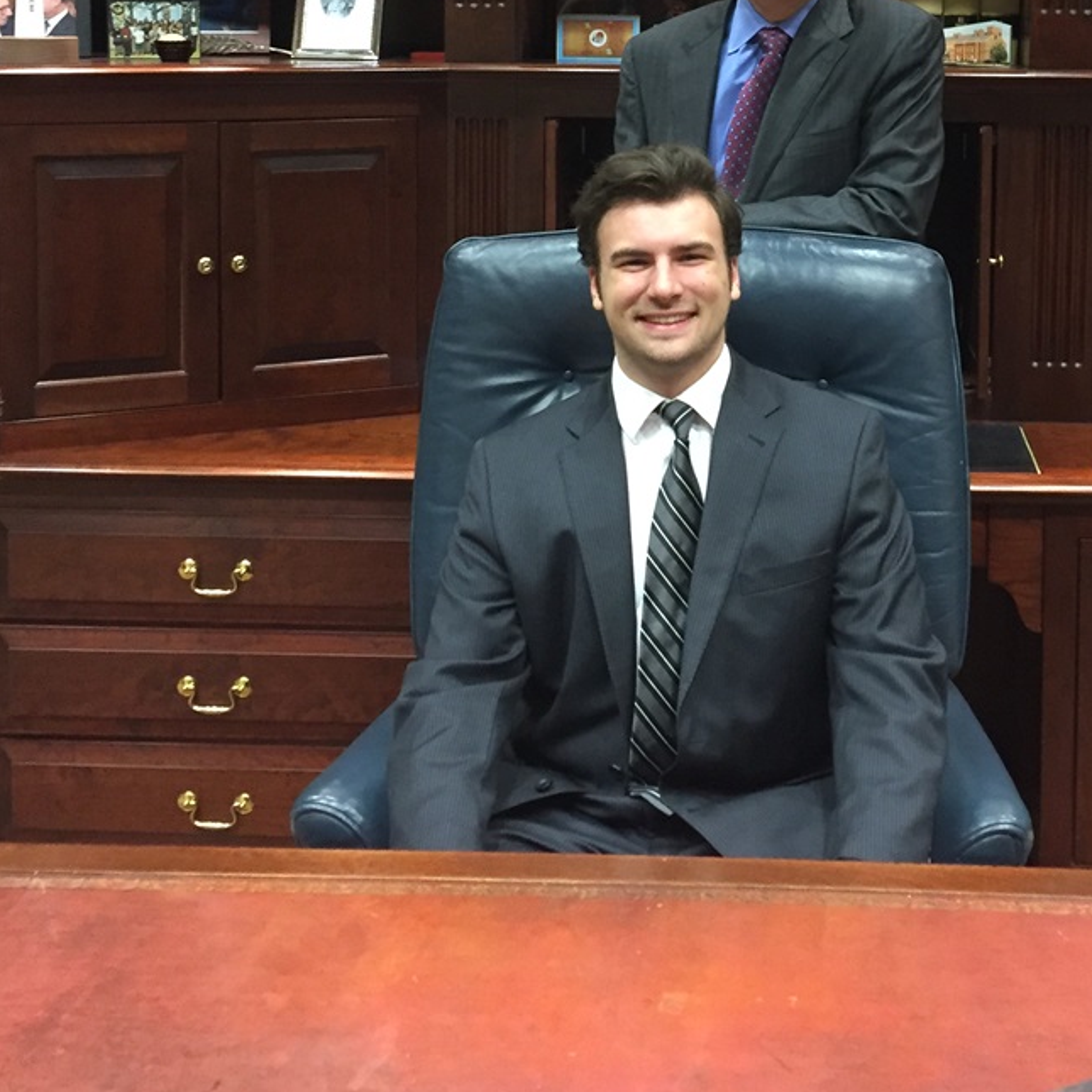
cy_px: 138
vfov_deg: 30.9
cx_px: 735
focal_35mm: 53
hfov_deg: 31.9
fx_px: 1892
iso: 200
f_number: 2.2
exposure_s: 1/30
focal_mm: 4.15
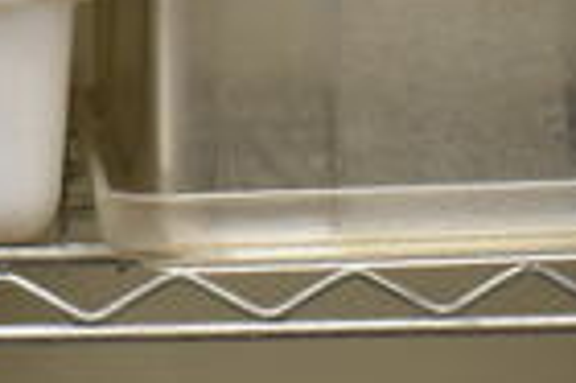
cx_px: 82
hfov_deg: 17.2
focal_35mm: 118
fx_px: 1886
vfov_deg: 10.9
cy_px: -301
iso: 1600
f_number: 3.5
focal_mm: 18
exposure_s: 1/125
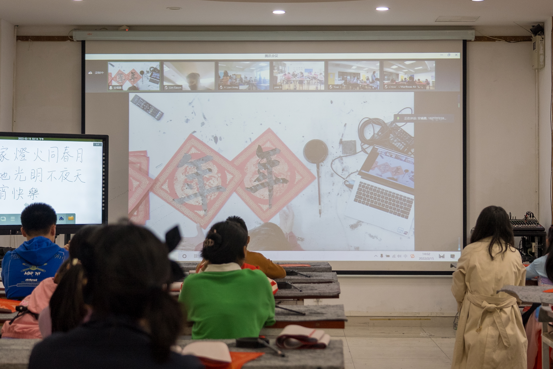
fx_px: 1168
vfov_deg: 18.0
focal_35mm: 76
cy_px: 184
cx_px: 276
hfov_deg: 26.6
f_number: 4
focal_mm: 51
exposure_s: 1/100
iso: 500
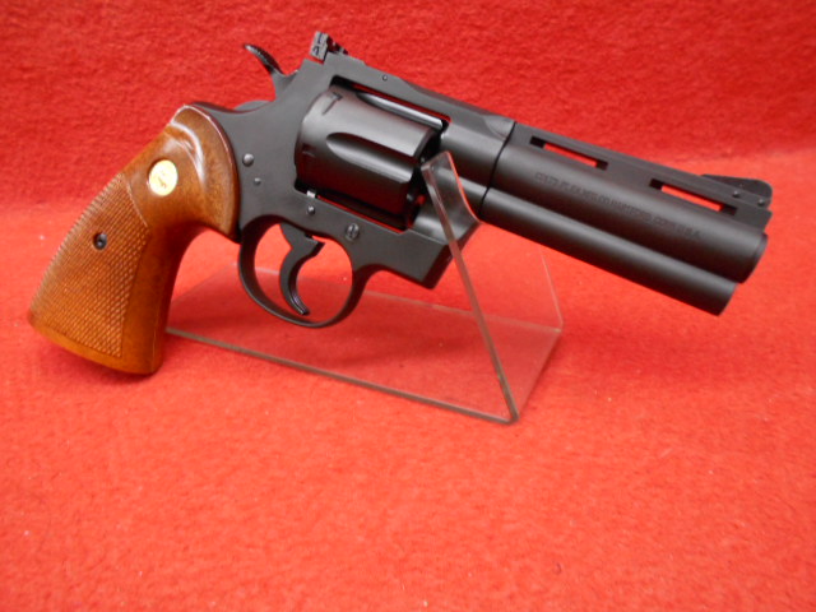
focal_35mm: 26
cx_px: 408
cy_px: 306
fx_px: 613
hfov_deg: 67.3
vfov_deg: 53.1
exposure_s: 1/25
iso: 400
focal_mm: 4.6
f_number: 3.2
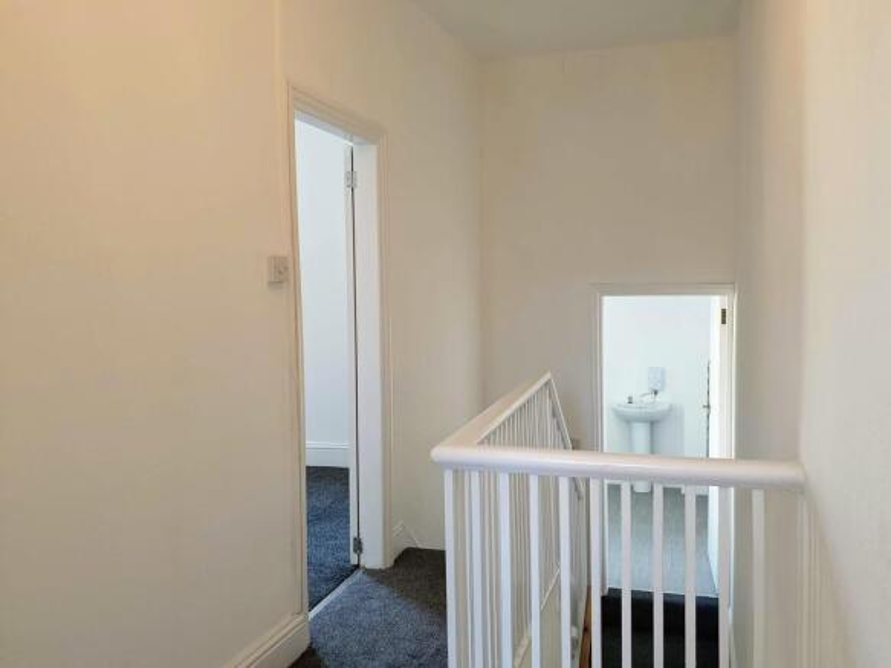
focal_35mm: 26
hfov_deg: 67.3
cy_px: 334
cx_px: 446
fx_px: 669
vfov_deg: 53.0
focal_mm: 4.3
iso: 125
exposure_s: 1/50
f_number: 2.4
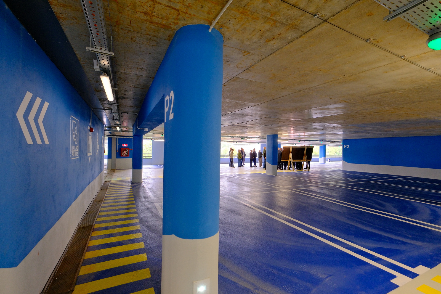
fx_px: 196
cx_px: 228
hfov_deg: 96.7
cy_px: 150
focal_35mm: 16
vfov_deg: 73.7
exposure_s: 1/20
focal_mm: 10
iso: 640
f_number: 4
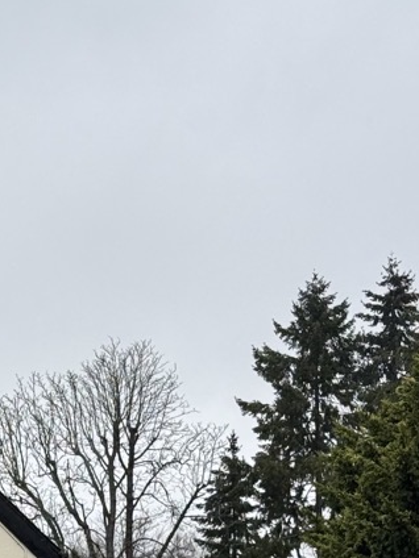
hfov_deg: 10.1
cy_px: 650
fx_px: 2340
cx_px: -55
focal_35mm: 145
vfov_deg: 13.3
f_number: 1.78
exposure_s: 1/583
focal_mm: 6.76
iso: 64
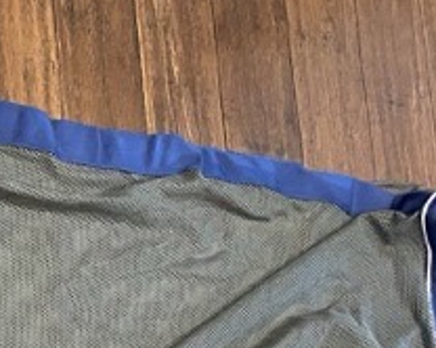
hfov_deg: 14.9
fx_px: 1418
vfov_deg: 12.8
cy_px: 617
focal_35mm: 110
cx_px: -384
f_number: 1.8
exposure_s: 1/60
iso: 500
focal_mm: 4.25
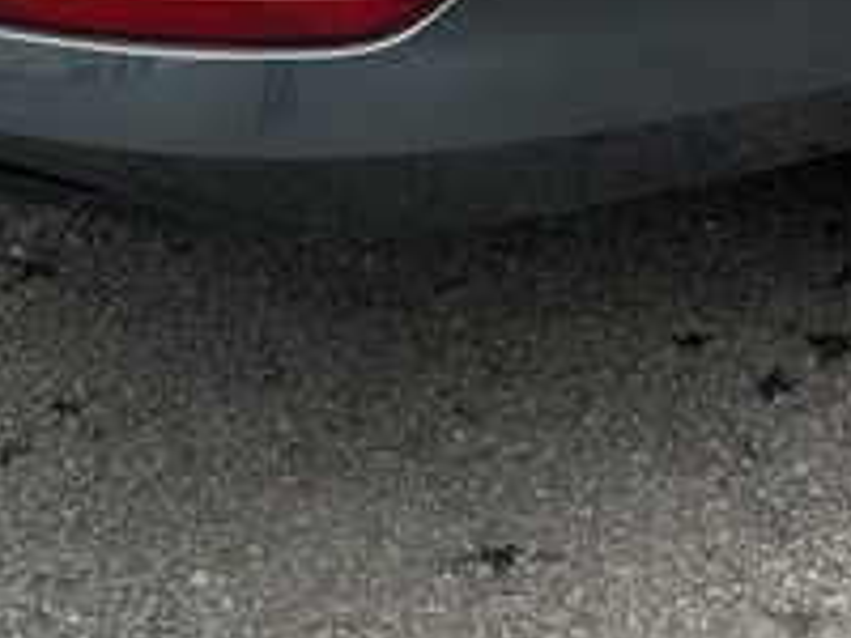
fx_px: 3024
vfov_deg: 11.0
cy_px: -647
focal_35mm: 123
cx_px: 808
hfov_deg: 15.8
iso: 80
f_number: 1.78
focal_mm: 6.86
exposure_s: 1/121
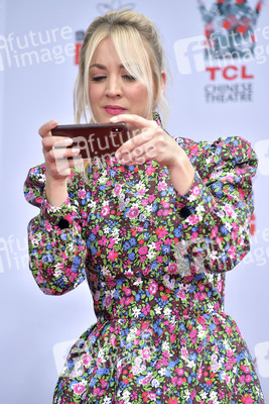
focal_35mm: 300
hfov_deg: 4.6
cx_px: 134
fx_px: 3359
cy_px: 202
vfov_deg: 6.9
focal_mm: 300
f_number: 5.6
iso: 160
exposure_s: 1/250
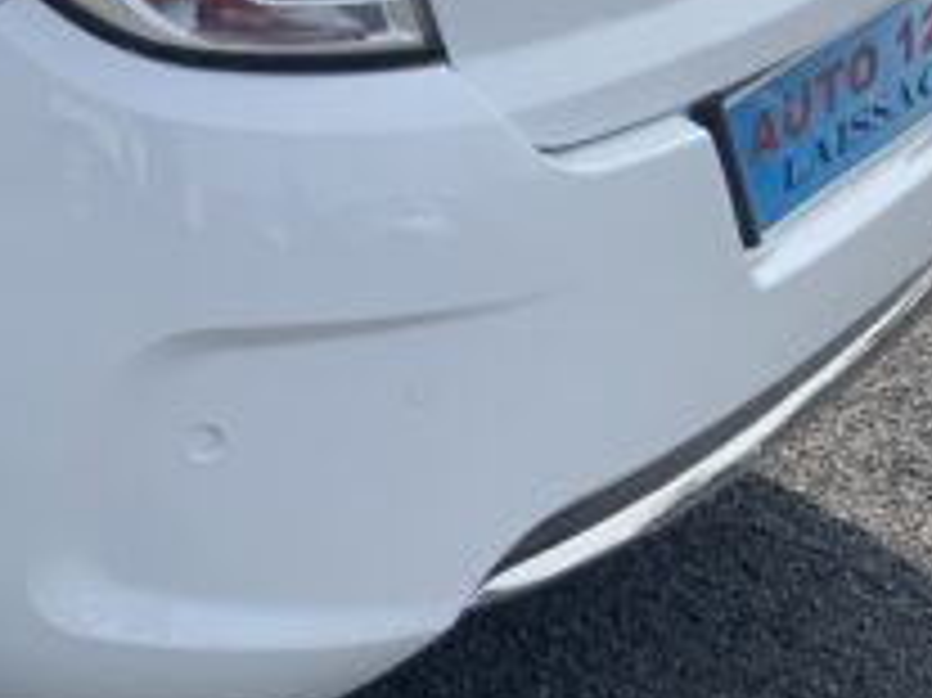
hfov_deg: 15.6
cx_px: -621
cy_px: -14
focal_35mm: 112
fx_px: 3014
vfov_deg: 13.0
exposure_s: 1/1490
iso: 16
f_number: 1.8
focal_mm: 3
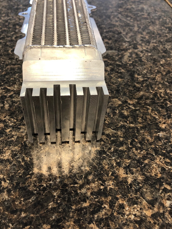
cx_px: 78
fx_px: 212
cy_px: 110
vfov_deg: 56.8
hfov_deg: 44.1
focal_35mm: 32
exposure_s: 1/15
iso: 40
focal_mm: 3.99
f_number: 1.8
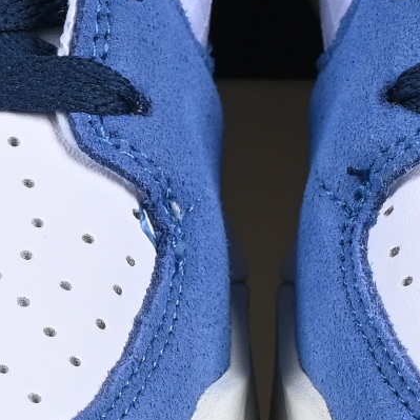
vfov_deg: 3.9
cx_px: 252
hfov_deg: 3.9
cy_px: 174
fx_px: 6109
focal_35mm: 445
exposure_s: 1/80
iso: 160
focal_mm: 50
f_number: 8
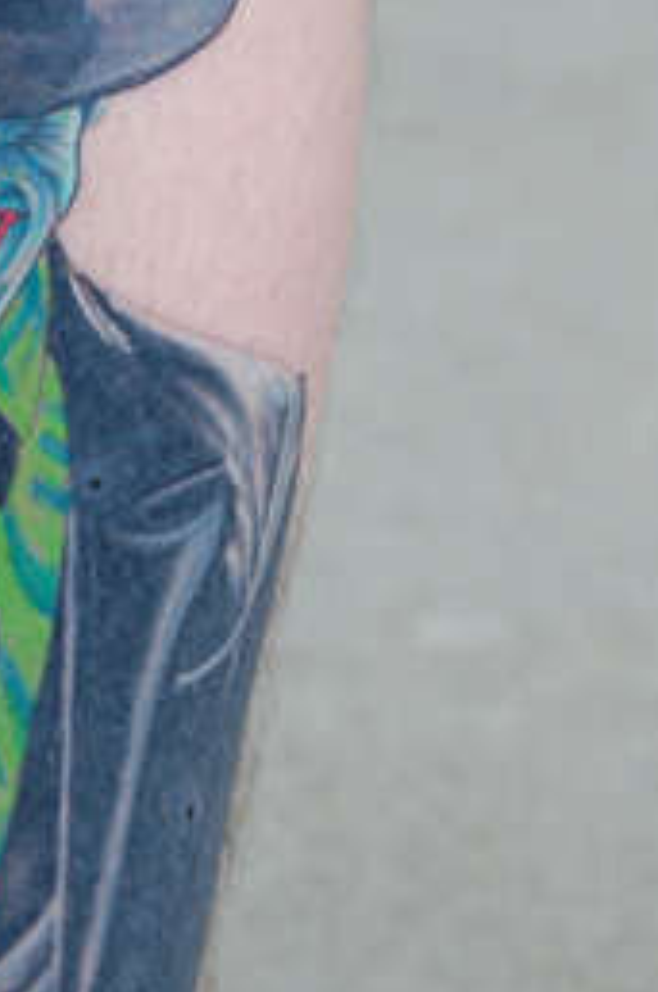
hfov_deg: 7.1
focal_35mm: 192
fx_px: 5289
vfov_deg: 10.7
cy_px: 469
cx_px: -87
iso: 400
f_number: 8
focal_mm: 55
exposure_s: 1/60
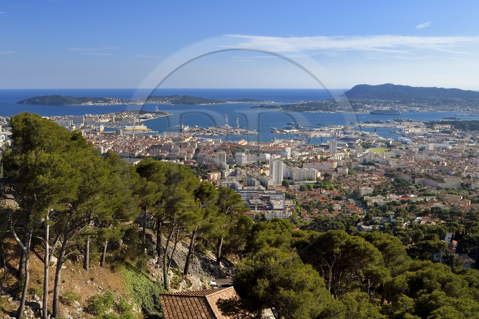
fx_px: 319
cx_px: 240
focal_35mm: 24
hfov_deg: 73.7
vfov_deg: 53.1
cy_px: 160
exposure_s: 1/250
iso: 200
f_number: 16
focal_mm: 24
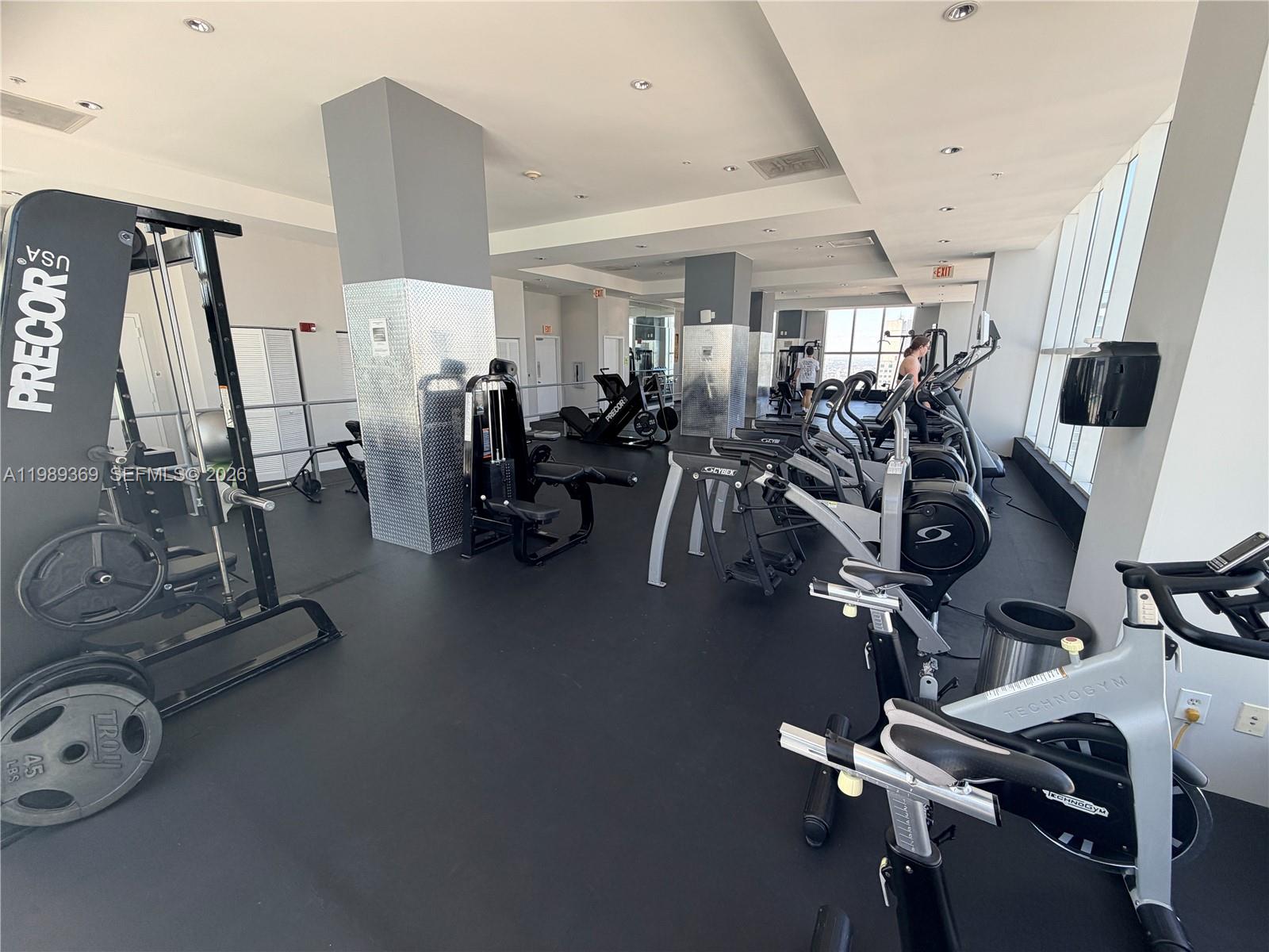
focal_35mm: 14
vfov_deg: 85.7
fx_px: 513
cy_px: 476
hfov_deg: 102.1
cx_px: 634
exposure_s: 1/131
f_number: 2.2
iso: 40
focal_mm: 2.22
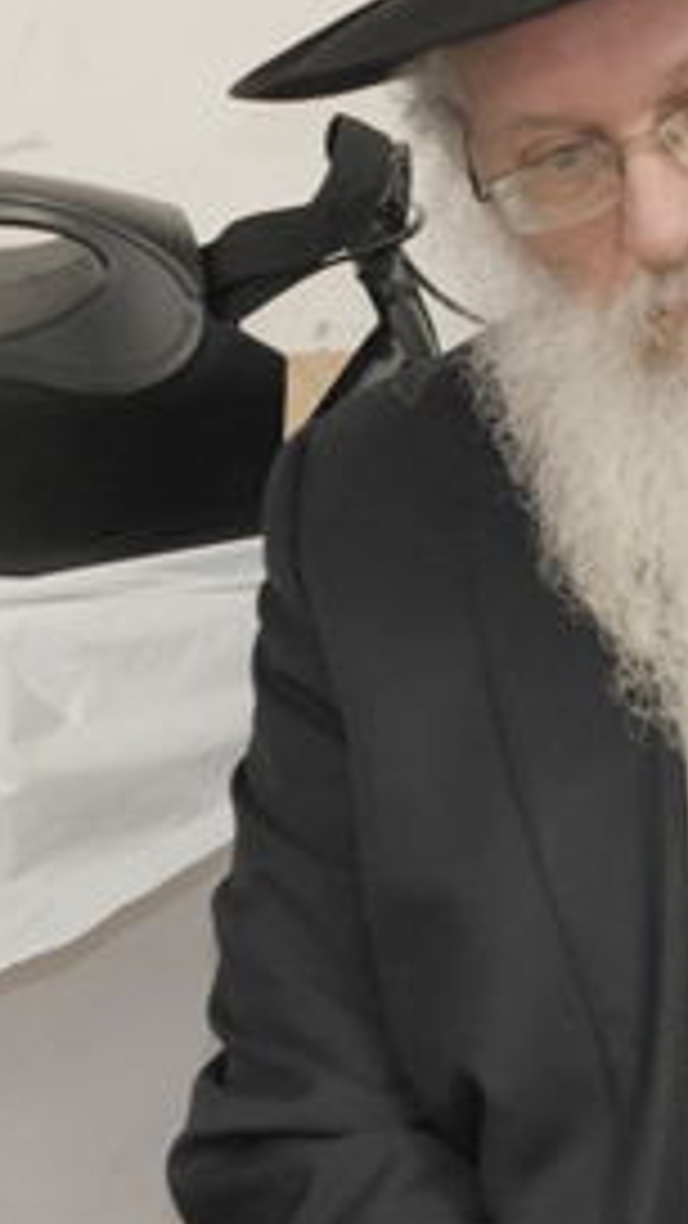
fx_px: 15048
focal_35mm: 464
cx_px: 227
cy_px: 641
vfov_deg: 4.7
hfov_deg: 2.6
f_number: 2.8
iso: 1000
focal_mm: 56
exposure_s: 1/160
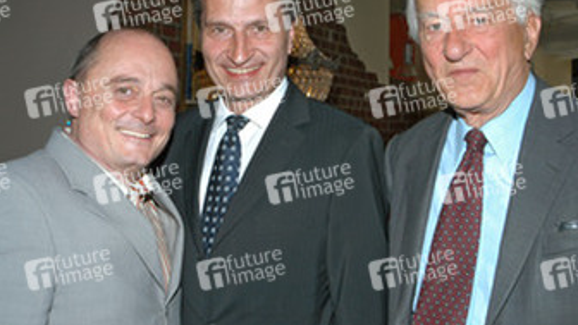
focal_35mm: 59
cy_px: 141
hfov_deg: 35.4
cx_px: 264
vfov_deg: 20.4
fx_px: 904
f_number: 5.6
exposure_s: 1/125
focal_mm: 28
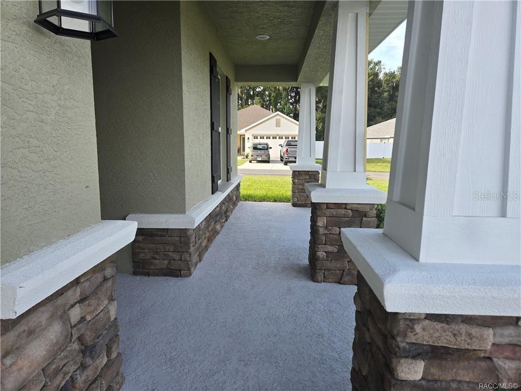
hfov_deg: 73.9
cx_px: 260
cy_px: 196
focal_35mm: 23
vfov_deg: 58.9
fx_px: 346
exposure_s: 1/234
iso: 25
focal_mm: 5.4
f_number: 1.8
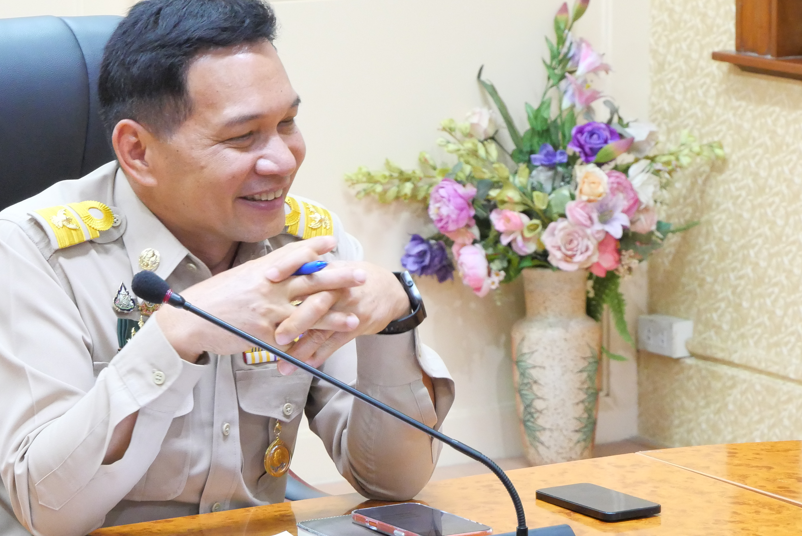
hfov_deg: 11.5
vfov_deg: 7.7
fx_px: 3990
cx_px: 322
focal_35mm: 179
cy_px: 165
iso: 3200
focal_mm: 60
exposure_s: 1/10
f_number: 7.1
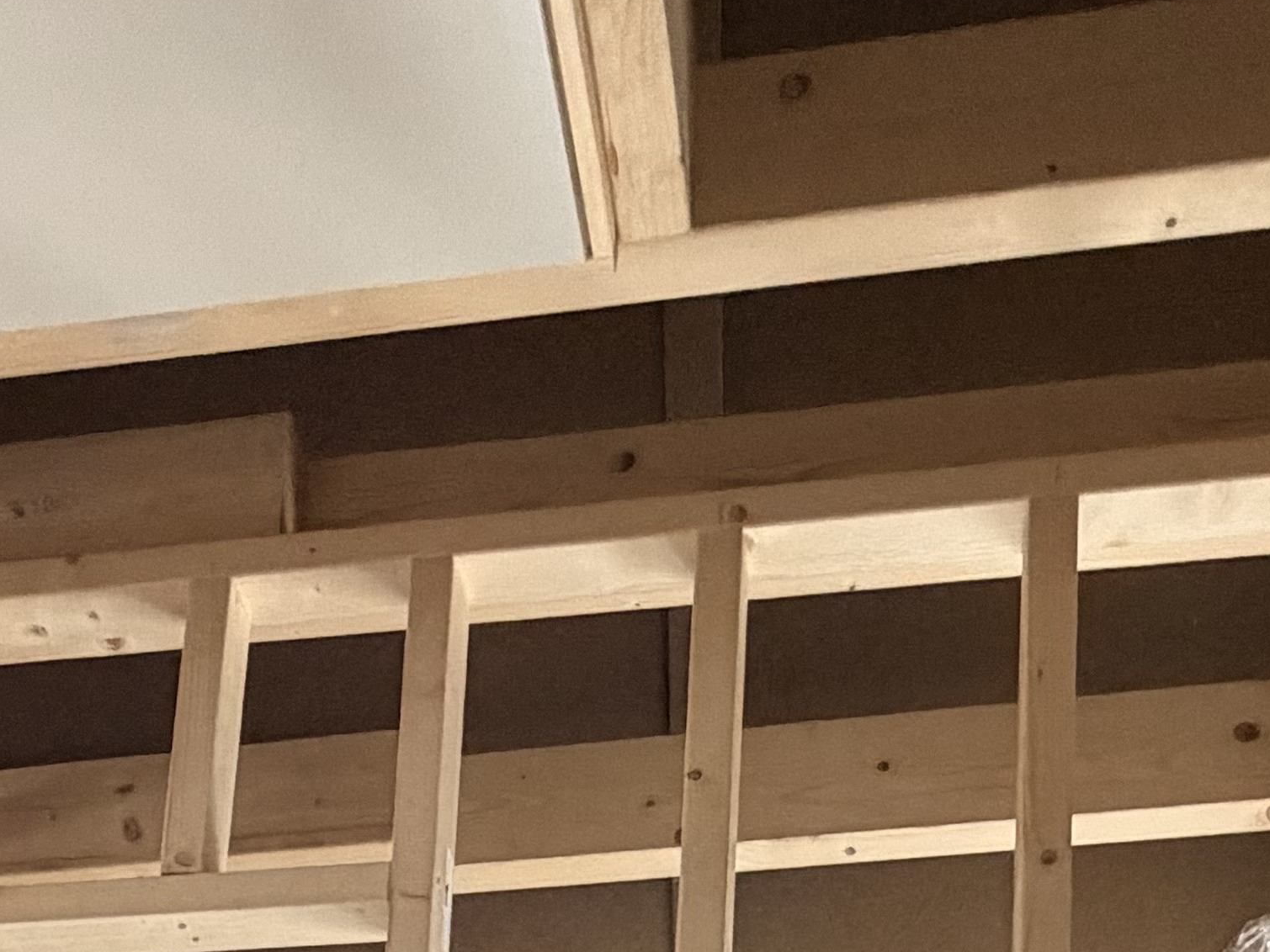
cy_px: 1778
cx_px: 571
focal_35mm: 53
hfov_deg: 36.1
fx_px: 1945
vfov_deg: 19.4
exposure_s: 1/50
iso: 320
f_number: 2.2
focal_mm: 2.22
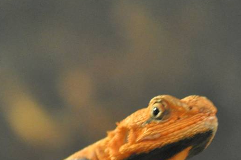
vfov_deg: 2.2
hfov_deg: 3.3
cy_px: 173
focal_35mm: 624
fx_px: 4168
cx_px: 116
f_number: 4.2
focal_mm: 135
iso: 1600
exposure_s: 1/40
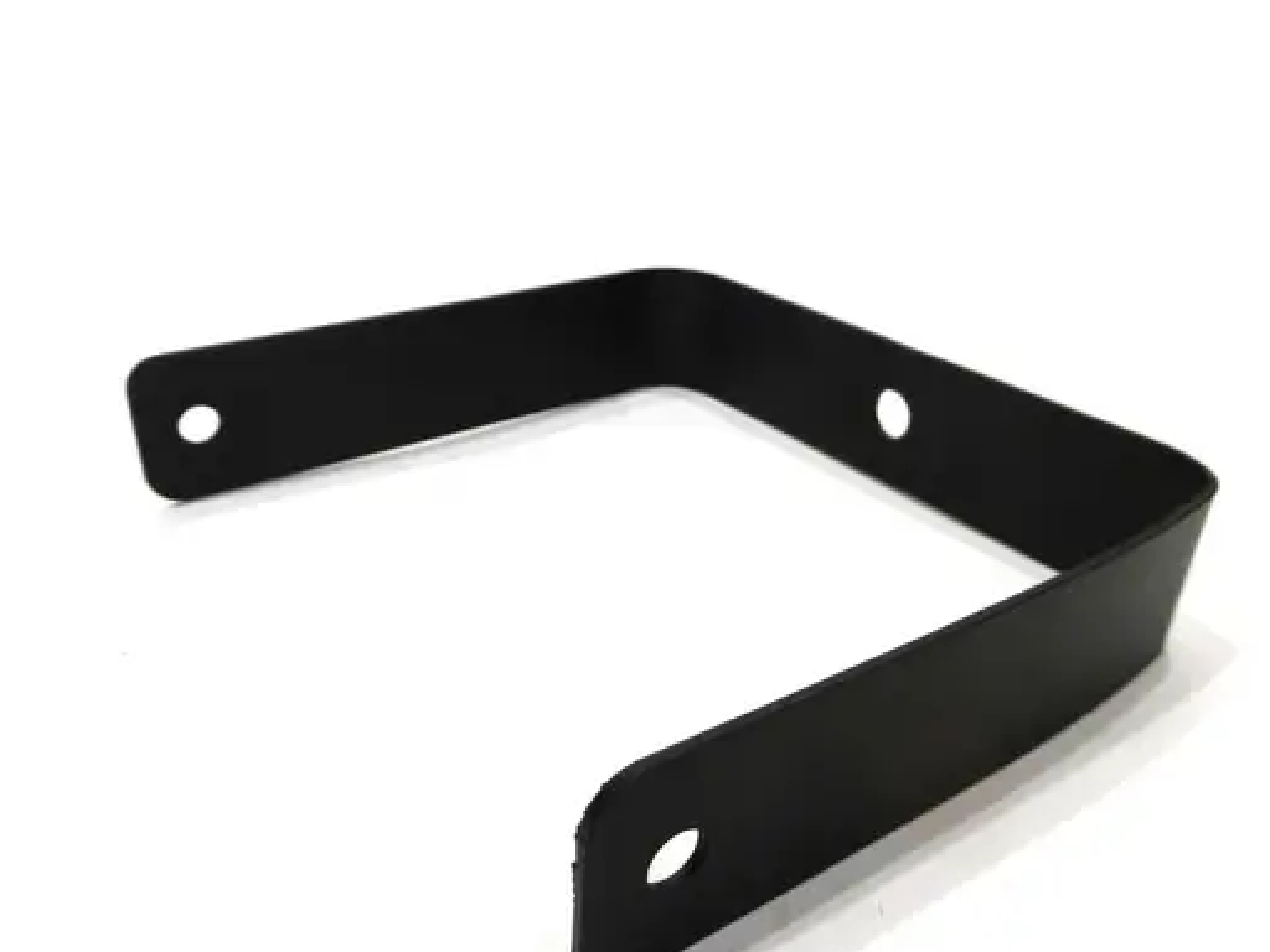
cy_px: 583
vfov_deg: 46.5
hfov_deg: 59.9
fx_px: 1101
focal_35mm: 30
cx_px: 665
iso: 100
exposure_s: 1/160
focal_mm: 4.3
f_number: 3.1
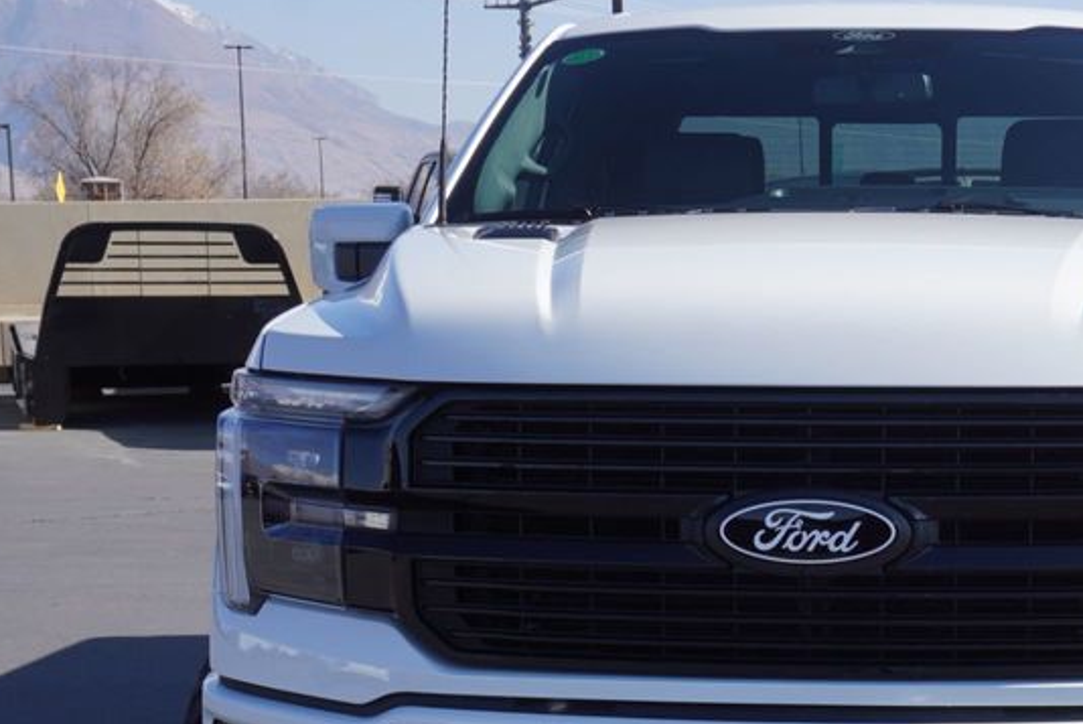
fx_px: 2077
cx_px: 811
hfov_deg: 28.8
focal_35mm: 69
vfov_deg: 19.5
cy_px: 623
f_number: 8
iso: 100
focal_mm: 24
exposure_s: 1/250
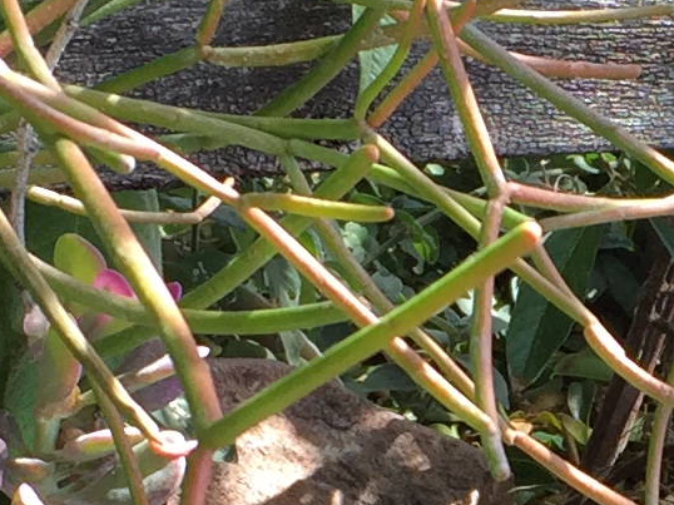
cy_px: 598
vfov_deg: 8.3
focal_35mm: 176
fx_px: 3425
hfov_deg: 11.1
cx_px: 785
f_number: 2.2
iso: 32
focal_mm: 4.15
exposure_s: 1/176
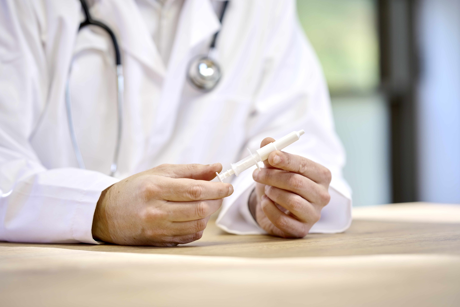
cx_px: 230
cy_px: 154
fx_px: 1086
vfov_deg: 16.1
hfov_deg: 23.9
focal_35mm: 85
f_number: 2.5
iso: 200
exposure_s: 1/100
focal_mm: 85
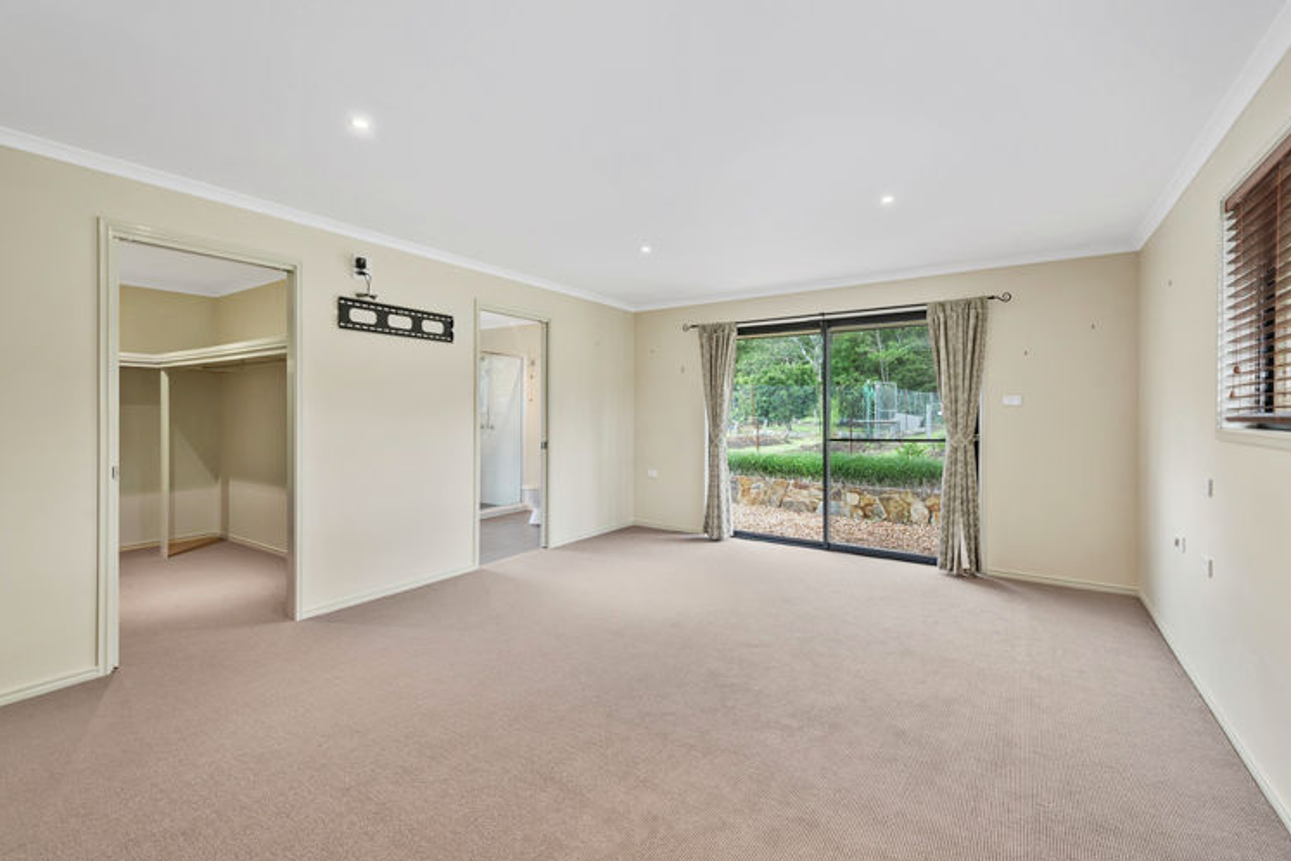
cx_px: 676
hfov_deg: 100.3
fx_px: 538
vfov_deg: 77.3
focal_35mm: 15
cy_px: 420
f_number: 7.1
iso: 200
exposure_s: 1/5
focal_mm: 14
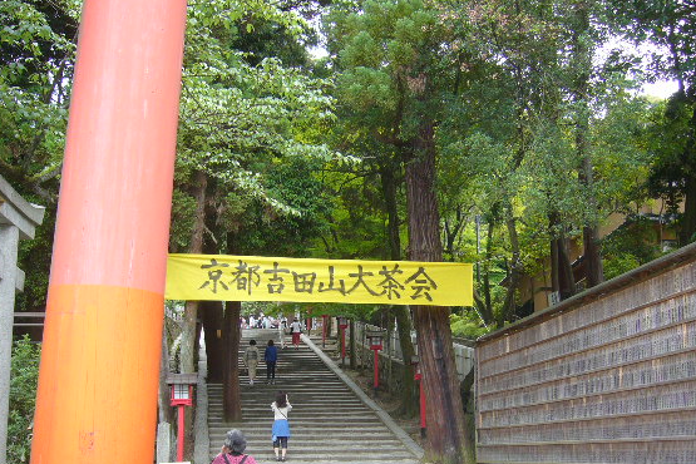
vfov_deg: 31.8
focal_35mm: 42
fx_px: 812
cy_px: 290
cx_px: 322
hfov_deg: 46.4
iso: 80
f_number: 2.8
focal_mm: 5.8
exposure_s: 1/100
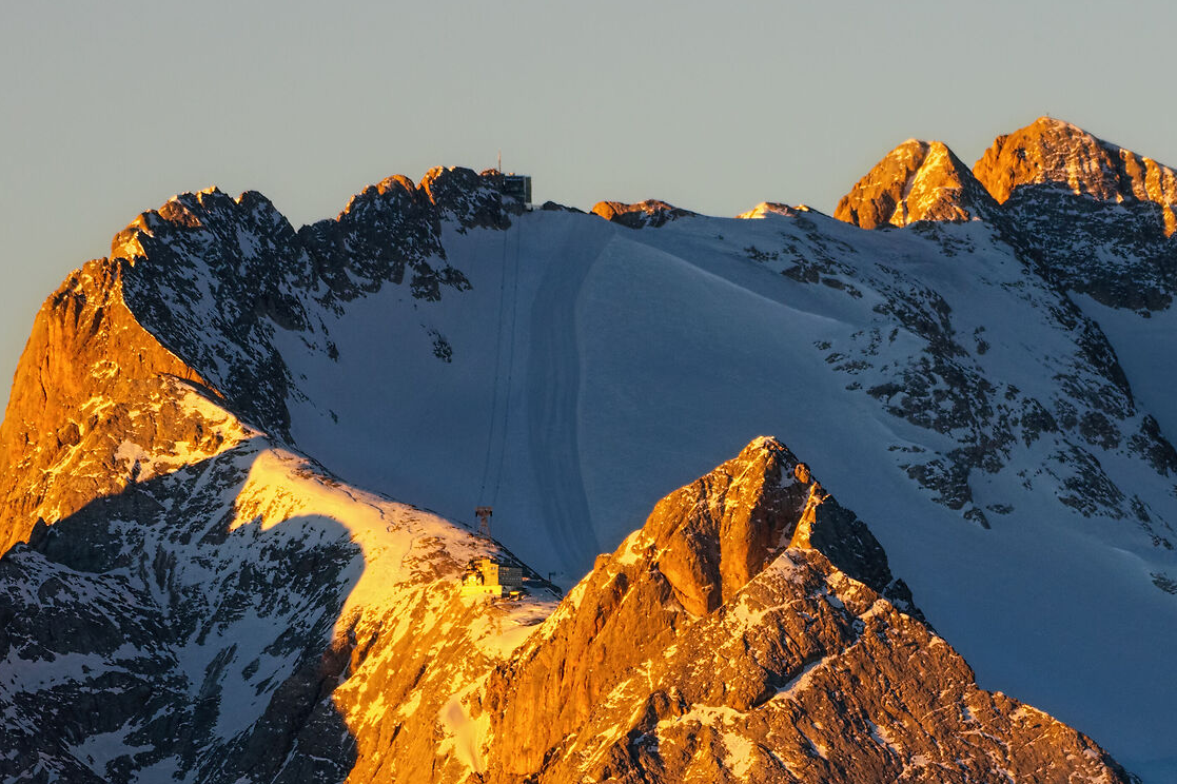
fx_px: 22126
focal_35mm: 677
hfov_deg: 3.0
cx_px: 966
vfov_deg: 2.0
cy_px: 721
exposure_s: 1/400
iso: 100
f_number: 5.6
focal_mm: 210
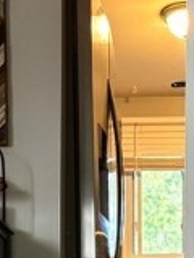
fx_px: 934
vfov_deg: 13.9
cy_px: 481
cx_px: 171
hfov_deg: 11.8
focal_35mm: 125
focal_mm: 5.96
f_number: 1.6
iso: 320
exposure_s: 1/60
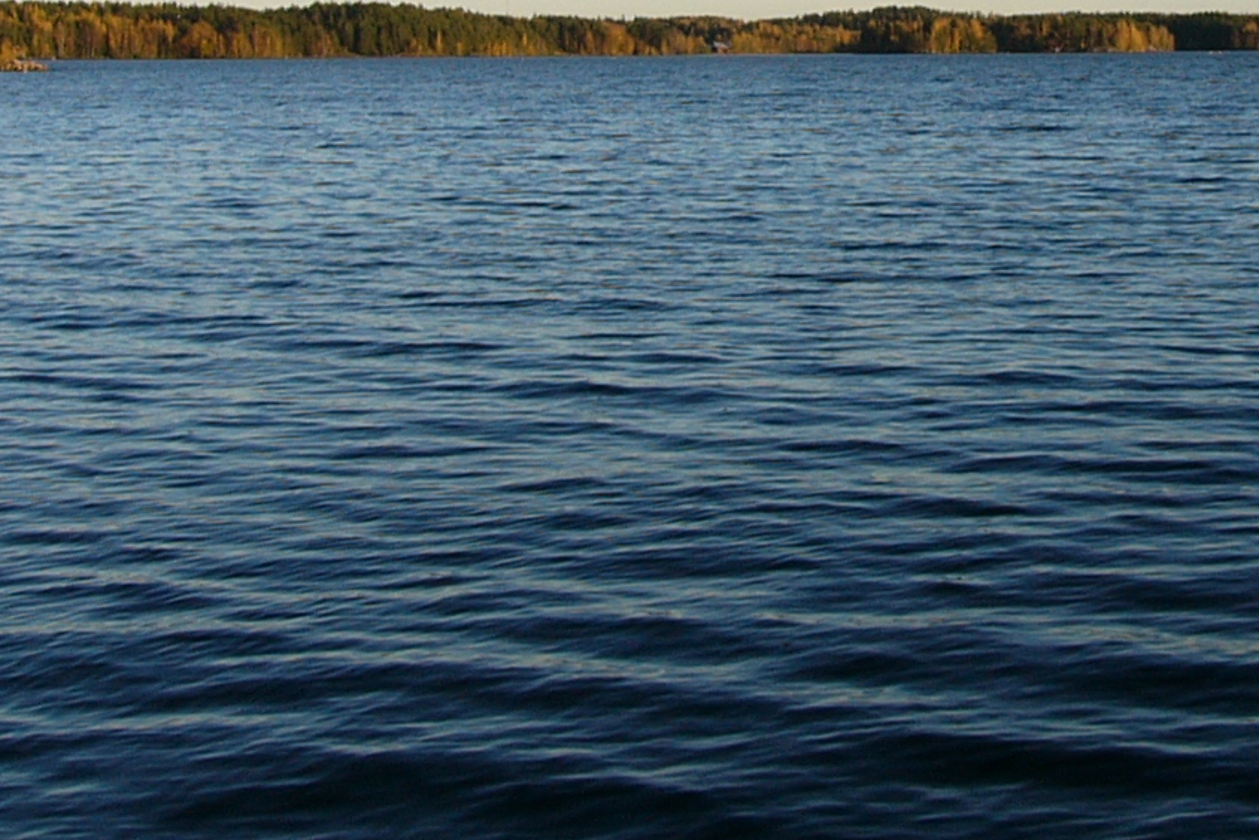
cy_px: 10
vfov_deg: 19.2
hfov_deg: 28.7
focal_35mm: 69
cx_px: 971
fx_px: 2413
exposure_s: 1/320
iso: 50
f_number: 4
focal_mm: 4.6
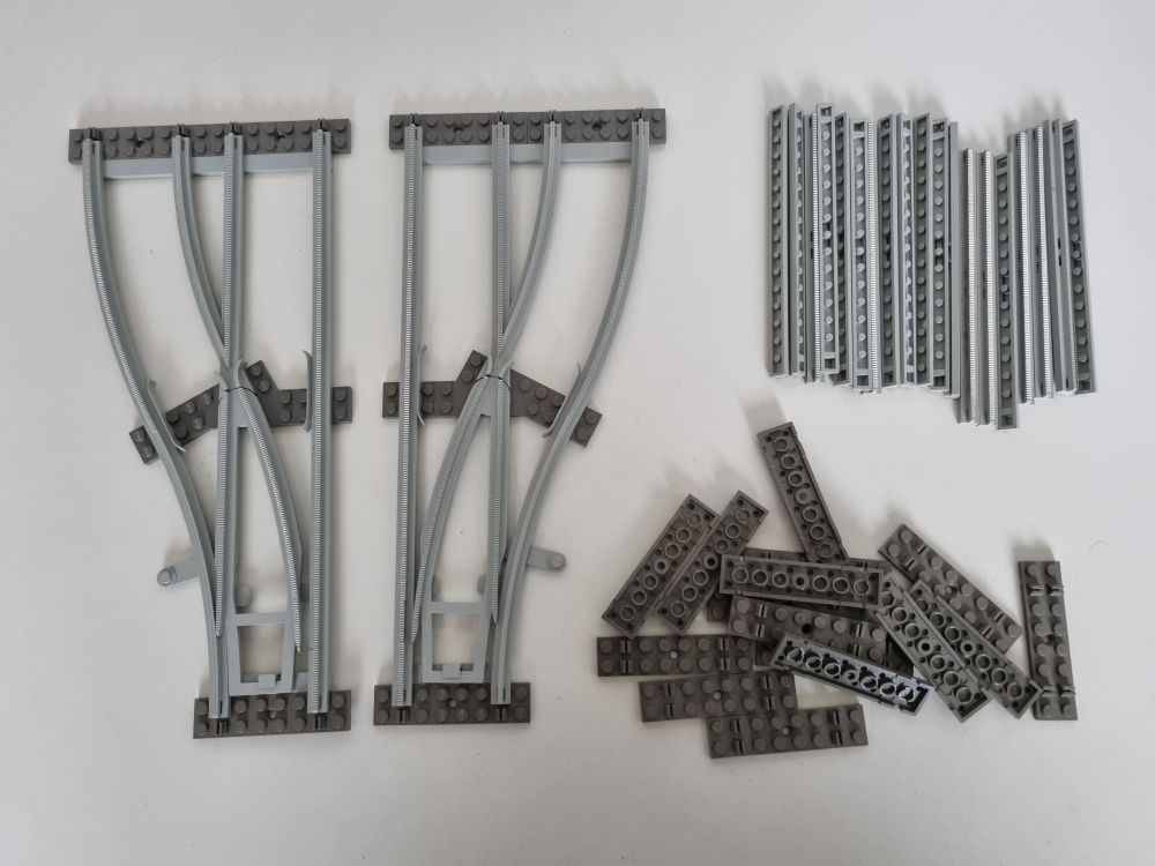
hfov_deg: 67.3
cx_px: 578
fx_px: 868
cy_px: 433
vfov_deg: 53.1
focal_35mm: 26
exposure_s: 1/50
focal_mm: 5.4
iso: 500
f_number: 1.8
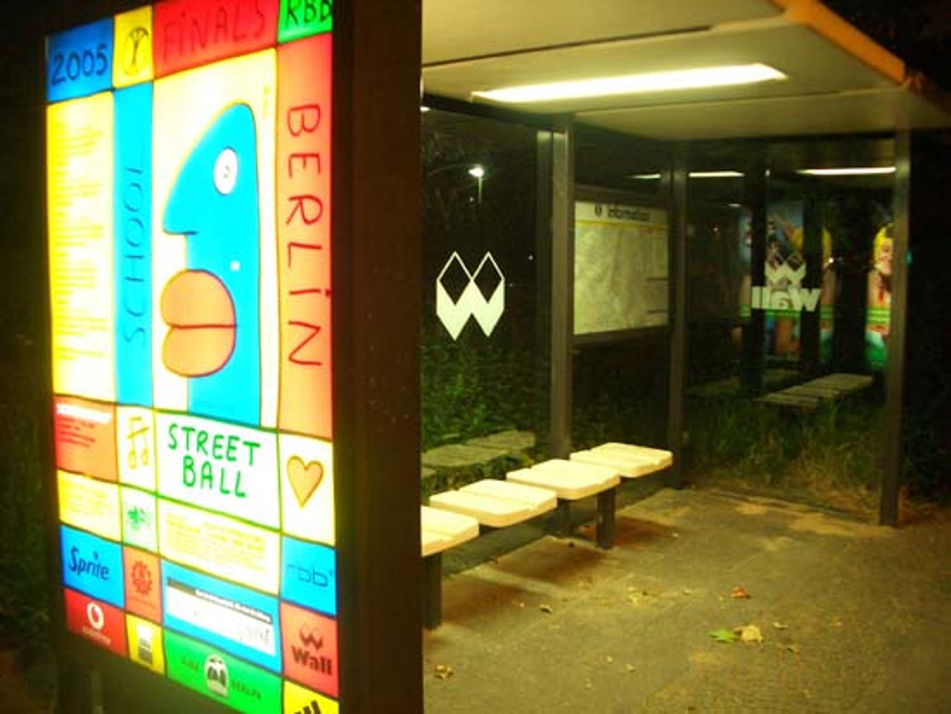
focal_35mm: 35
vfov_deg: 40.7
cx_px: 476
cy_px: 357
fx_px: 962
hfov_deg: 52.6
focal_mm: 5.8
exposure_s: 1/8
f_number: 2.6
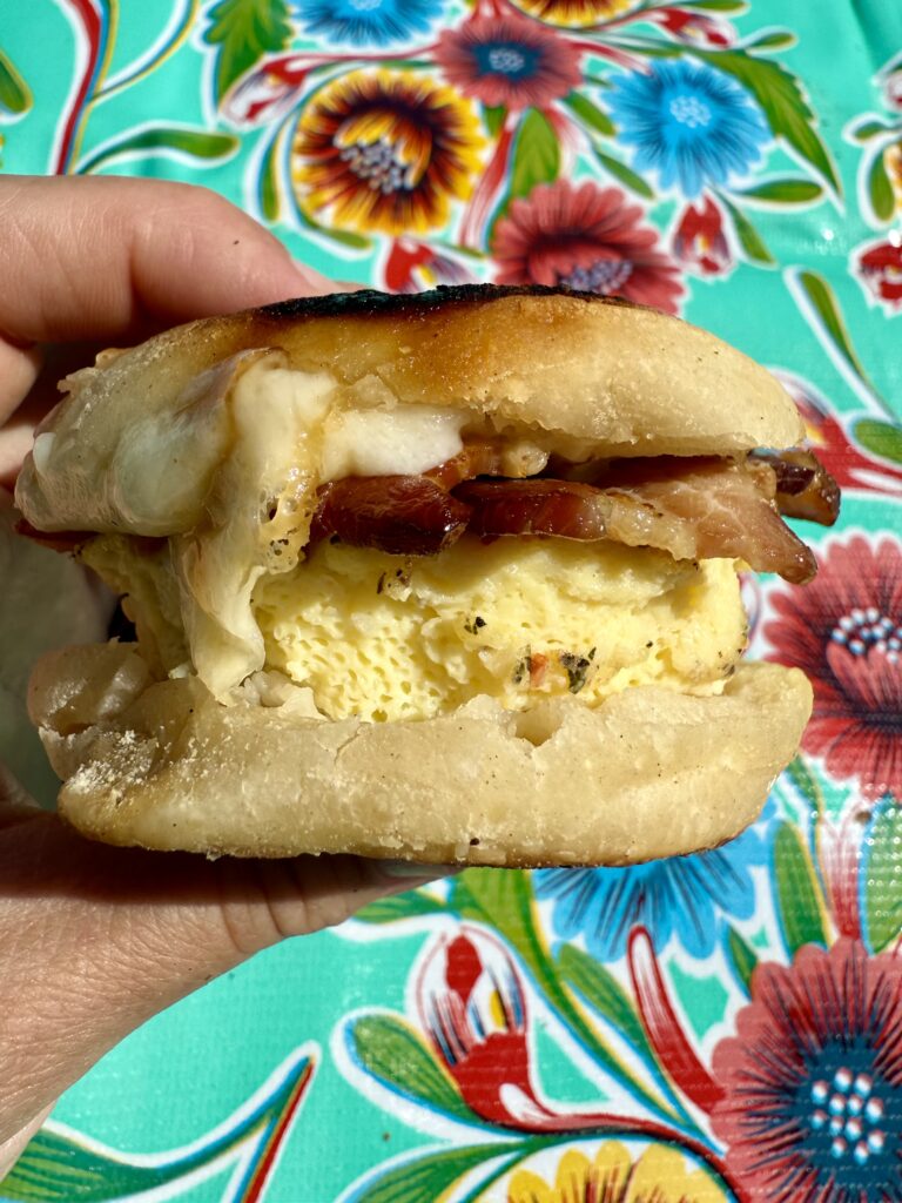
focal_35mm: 24
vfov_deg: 71.6
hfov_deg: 56.8
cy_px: 602
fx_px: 834
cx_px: 451
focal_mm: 2.22
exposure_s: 1/4785
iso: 50
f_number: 2.2
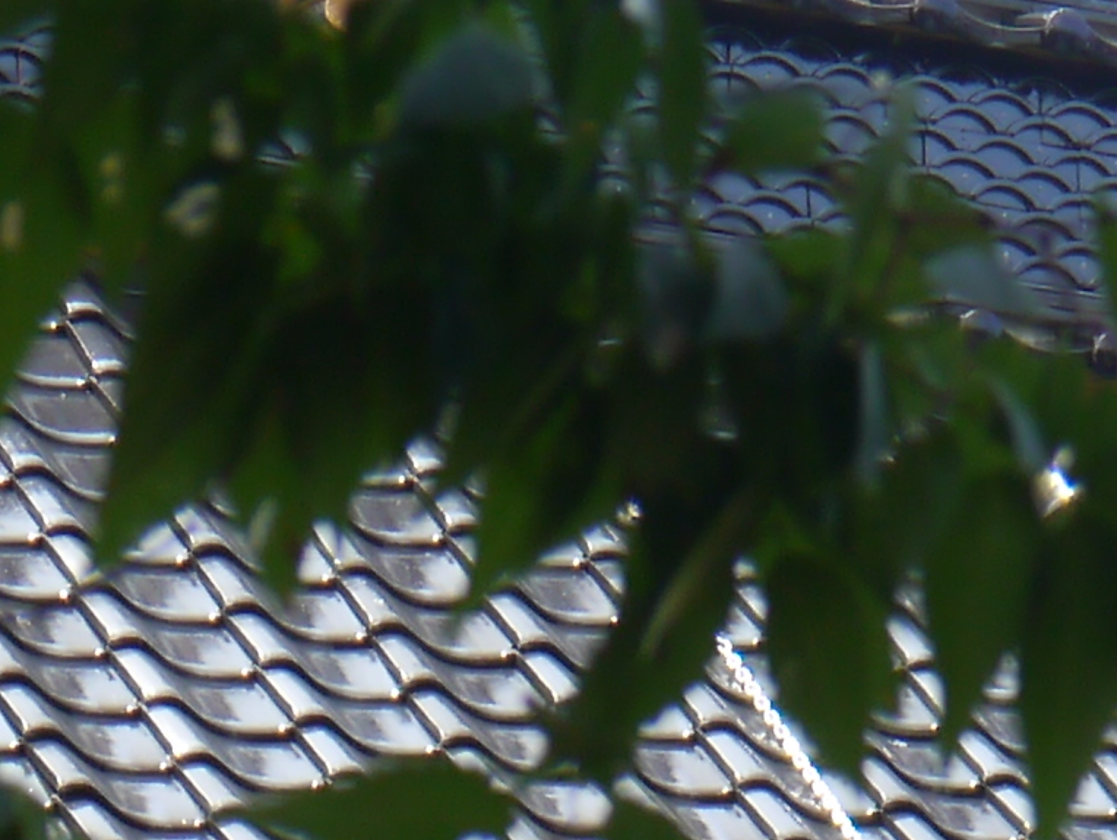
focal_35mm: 505
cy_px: 2362
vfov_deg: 2.9
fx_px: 16306
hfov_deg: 3.9
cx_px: 819
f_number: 6.3
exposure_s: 1/160
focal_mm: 42
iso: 160
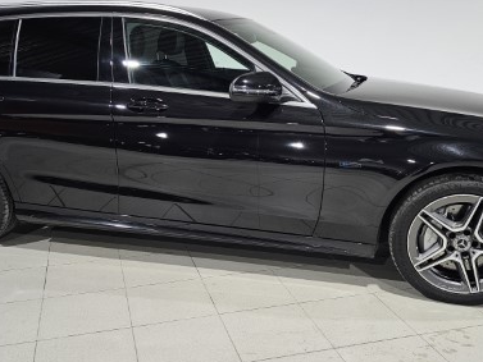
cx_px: 232
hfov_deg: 47.8
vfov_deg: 36.8
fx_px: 544
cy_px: 175
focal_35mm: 39
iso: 125
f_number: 1.7
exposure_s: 1/100
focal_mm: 6.3
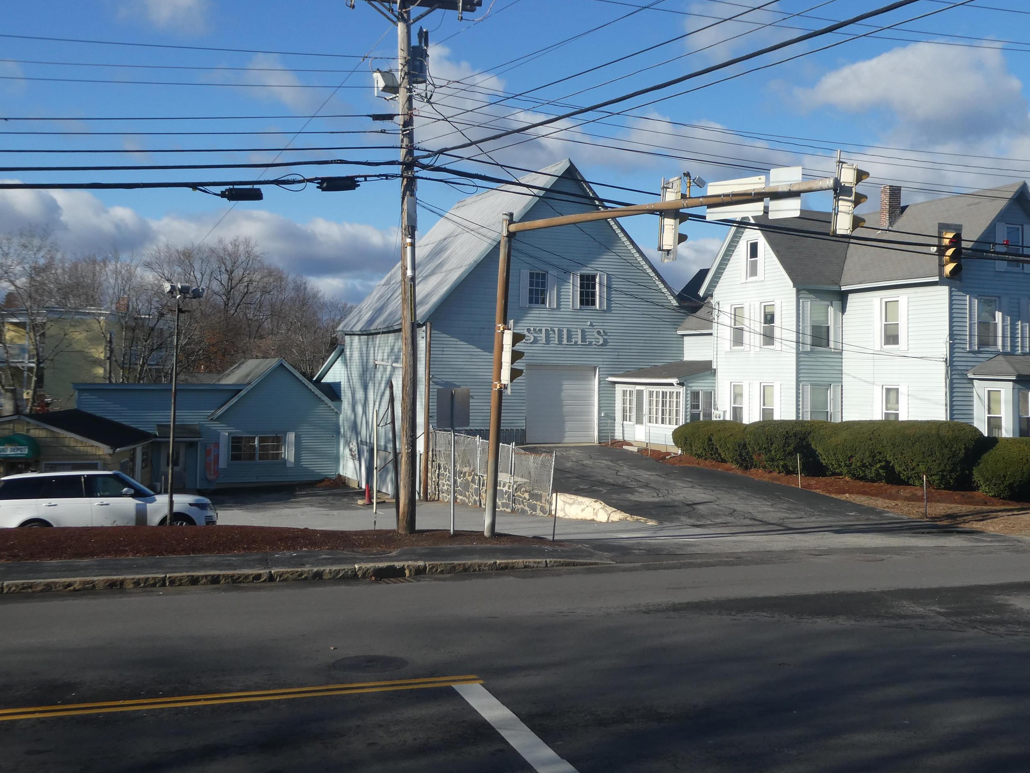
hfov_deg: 46.8
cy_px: 330
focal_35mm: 40
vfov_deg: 35.9
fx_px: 1190
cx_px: 510
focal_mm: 5.8
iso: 80
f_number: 3.6
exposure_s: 1/800
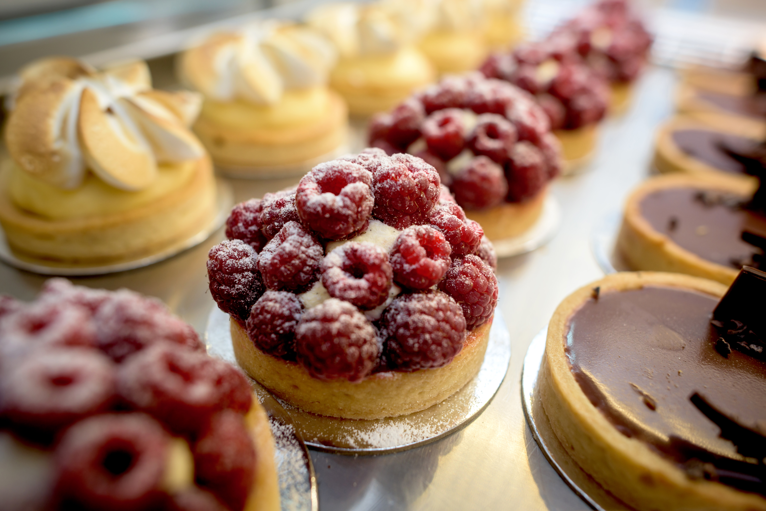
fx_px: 511
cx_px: 383
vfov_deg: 53.2
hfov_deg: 73.7
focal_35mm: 24
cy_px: 256
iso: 200
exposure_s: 1/200
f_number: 3.2
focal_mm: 24
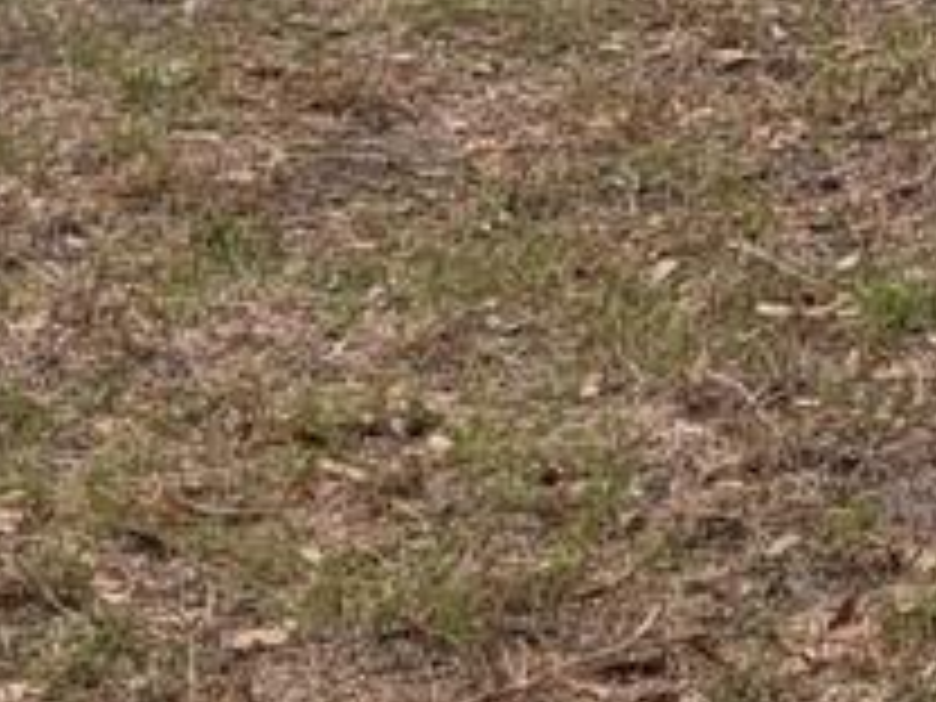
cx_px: 1894
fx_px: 5408
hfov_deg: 9.3
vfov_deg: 7.1
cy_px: -832
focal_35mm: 200
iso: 40
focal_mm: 5.4
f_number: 1.8
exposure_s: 1/2234
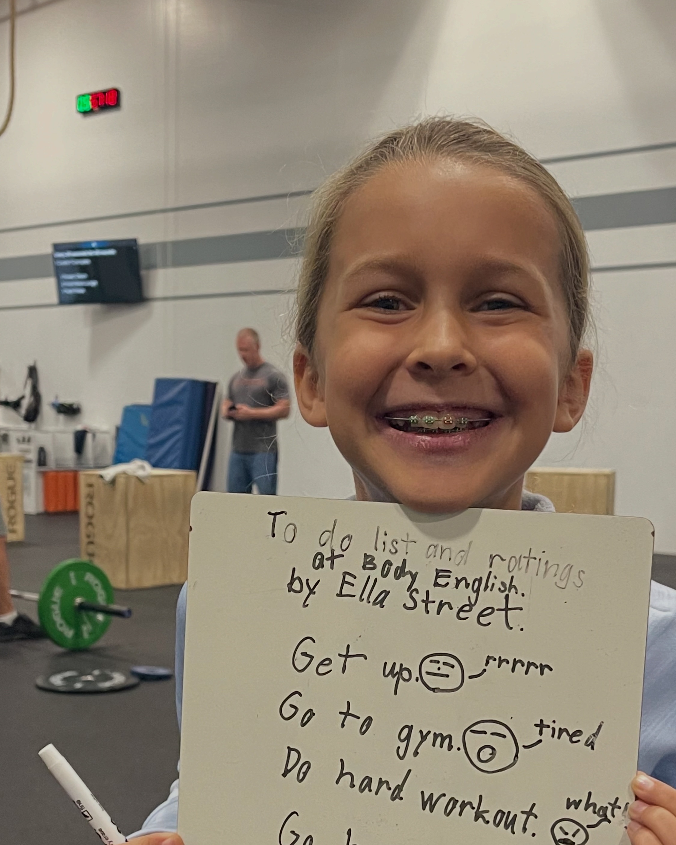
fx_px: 875
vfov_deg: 50.4
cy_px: 577
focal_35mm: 35
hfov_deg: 42.2
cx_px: 325
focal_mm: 5.1
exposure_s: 1/60
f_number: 1.6
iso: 320
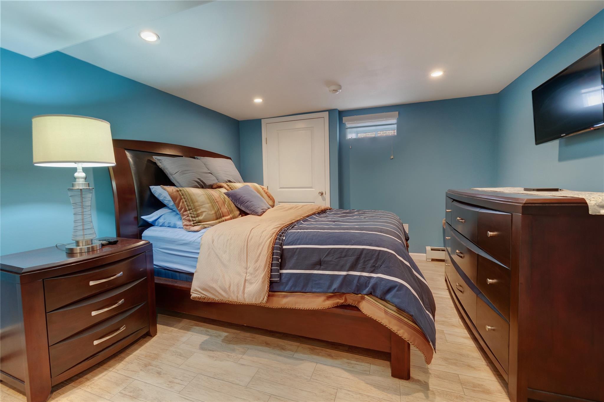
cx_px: 302
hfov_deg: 100.4
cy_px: 201
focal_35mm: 15
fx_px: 252
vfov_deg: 77.3
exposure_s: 1/4
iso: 800
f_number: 9
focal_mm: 10
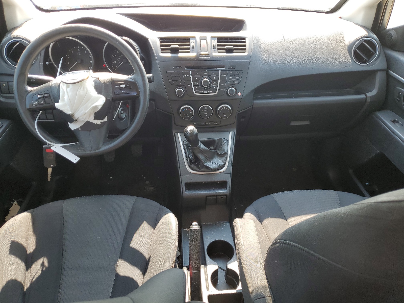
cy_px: 152
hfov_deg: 67.3
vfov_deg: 53.1
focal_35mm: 26
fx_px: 303
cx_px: 202
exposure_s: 1/185
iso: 50
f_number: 1.5
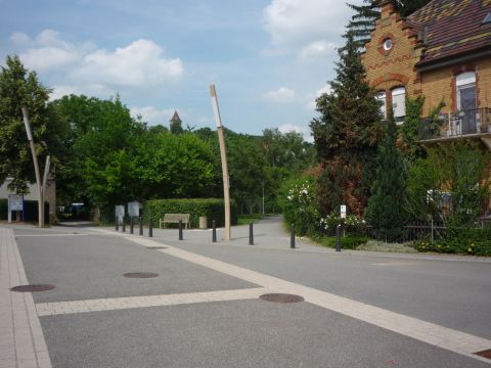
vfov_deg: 44.2
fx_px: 454
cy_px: 184
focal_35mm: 32
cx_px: 246
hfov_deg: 56.8
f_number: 5.6
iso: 100
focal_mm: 5.2
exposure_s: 1/500
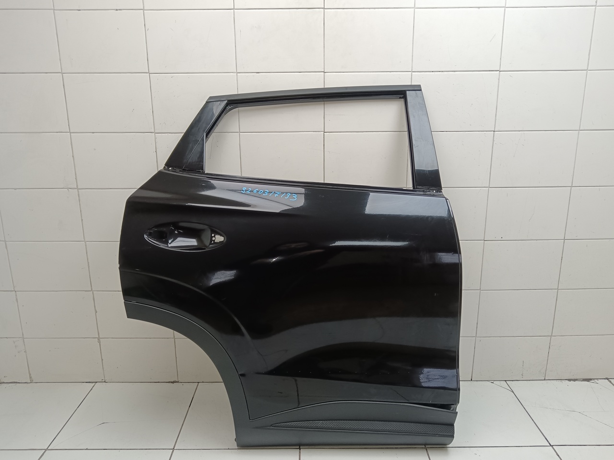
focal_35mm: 27
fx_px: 479
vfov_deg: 51.4
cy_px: 230
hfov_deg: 65.3
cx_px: 307
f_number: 1.9
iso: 294
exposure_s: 1/100
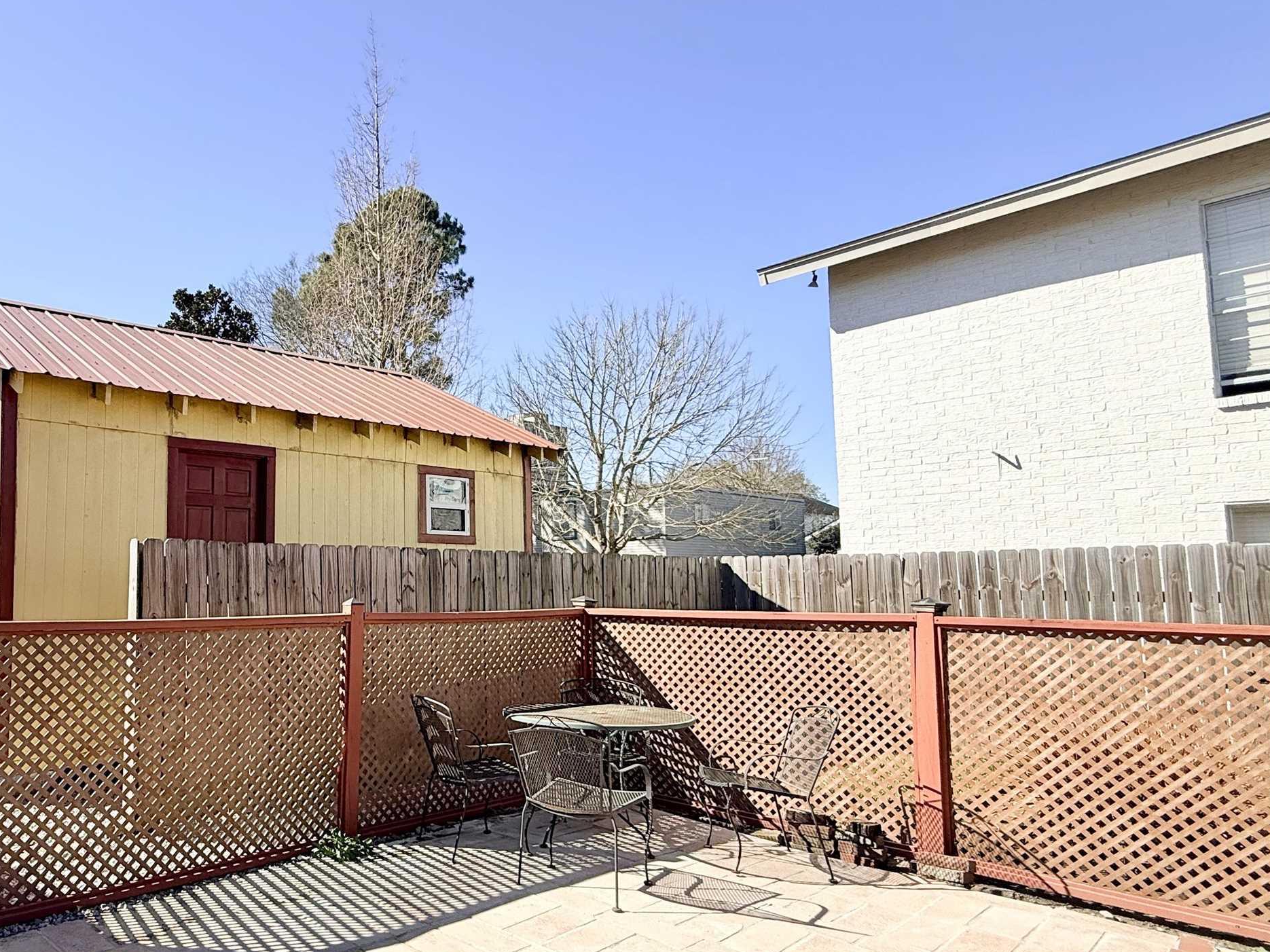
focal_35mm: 23
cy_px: 515
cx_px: 367
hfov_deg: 70.4
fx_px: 844
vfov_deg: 58.8
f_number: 2.2
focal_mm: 2.22
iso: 50
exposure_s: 1/1259
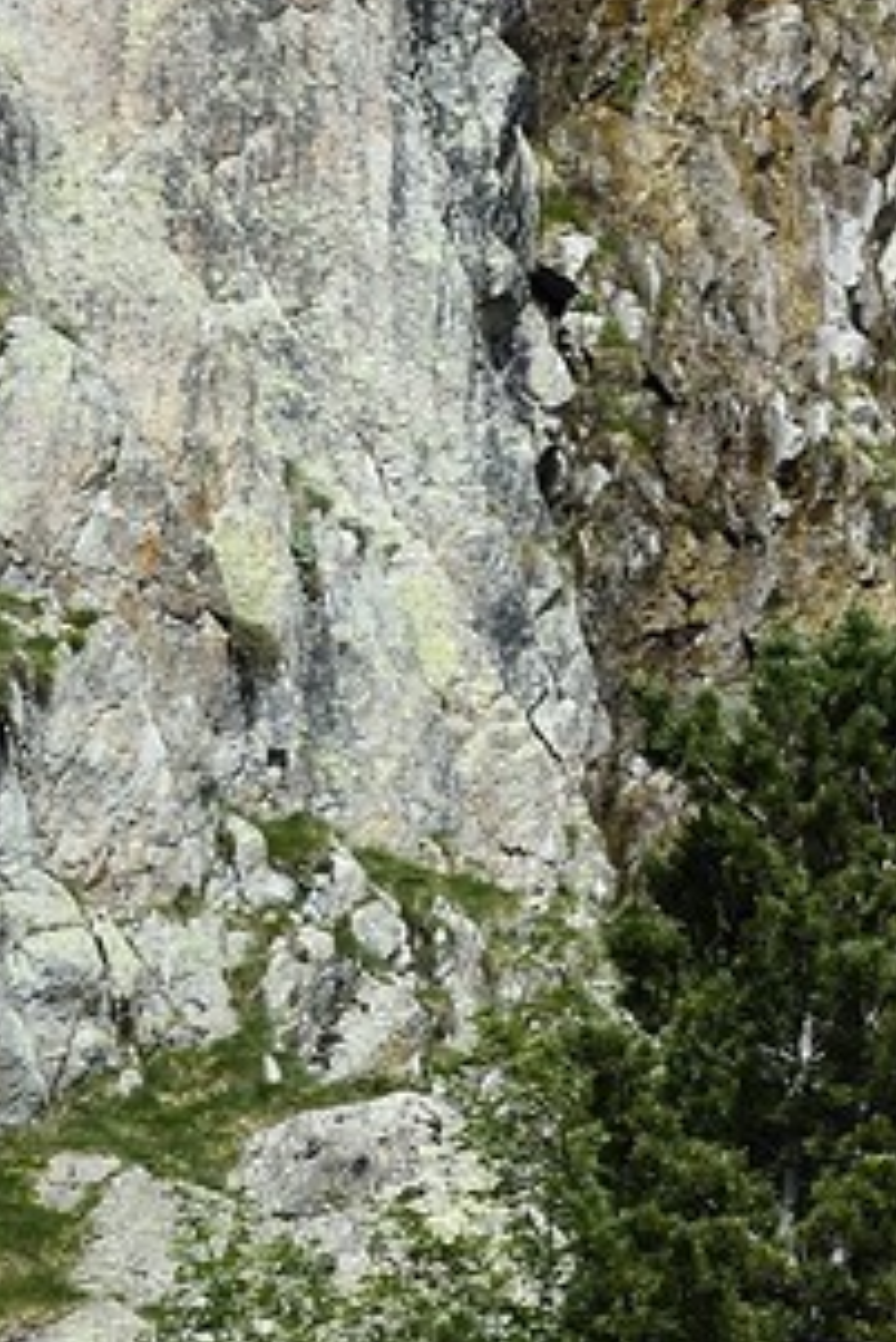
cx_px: 1754
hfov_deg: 3.4
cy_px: 3429
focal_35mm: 398
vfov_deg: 5.0
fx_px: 14840
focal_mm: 75
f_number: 6.3
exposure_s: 1/500
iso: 200
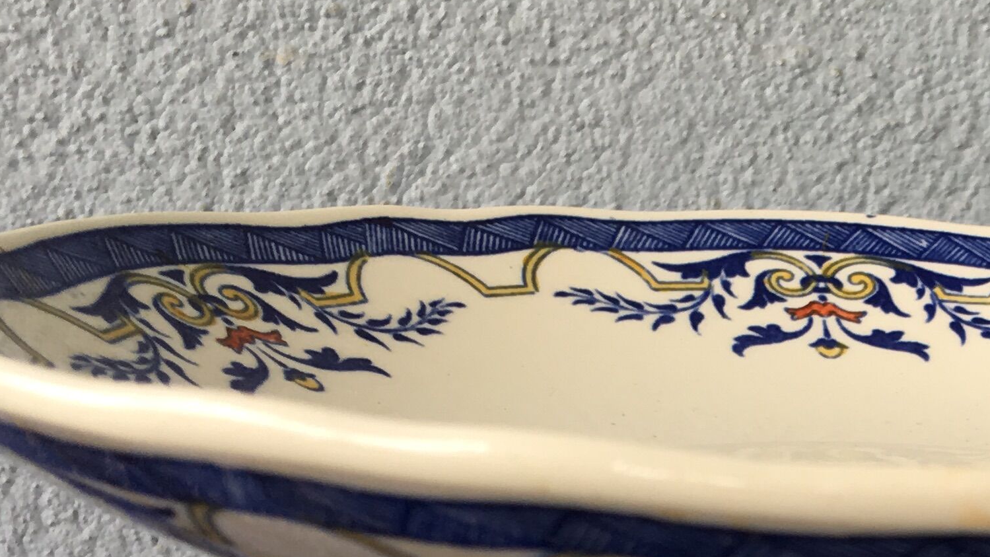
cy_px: 705
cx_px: 991
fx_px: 2231
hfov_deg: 23.9
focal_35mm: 85
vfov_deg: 13.7
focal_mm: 4.15
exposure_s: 1/50
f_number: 2.2
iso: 32
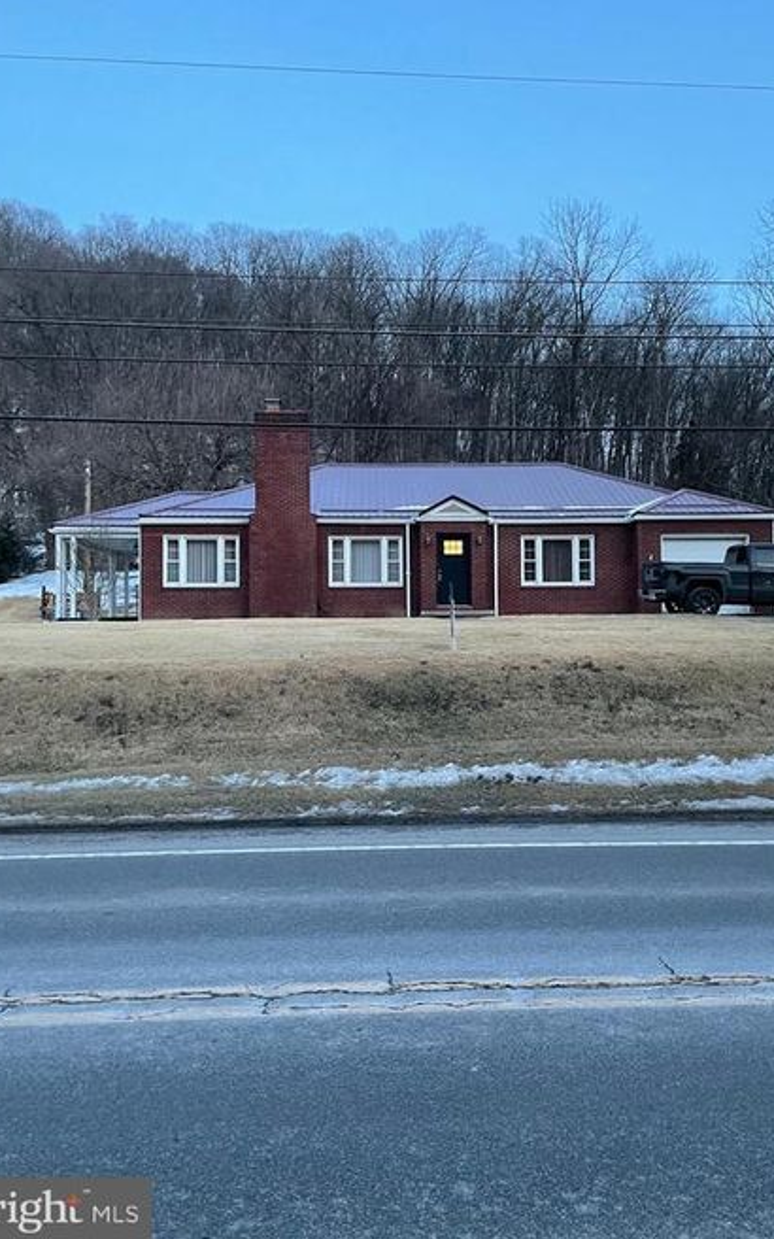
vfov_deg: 66.5
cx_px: 419
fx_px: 945
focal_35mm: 28
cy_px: 615
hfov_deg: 44.5
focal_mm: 4.2
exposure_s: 1/60
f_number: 1.6
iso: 250
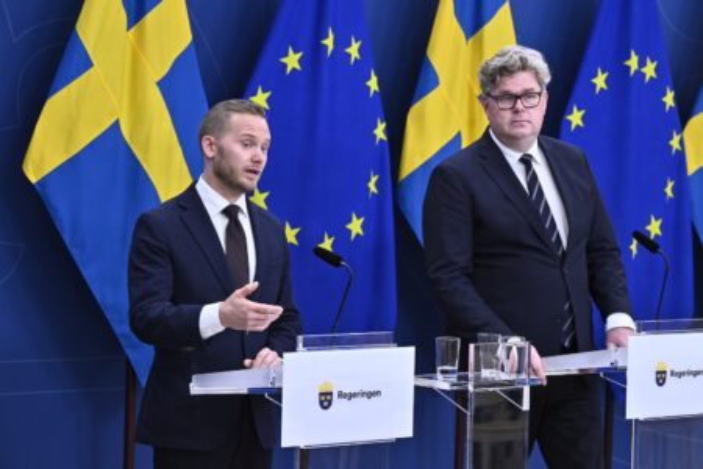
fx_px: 2011
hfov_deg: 19.8
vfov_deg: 13.3
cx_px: 352
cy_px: 234
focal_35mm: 103
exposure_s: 1/320
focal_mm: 103
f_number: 5.6
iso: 2500
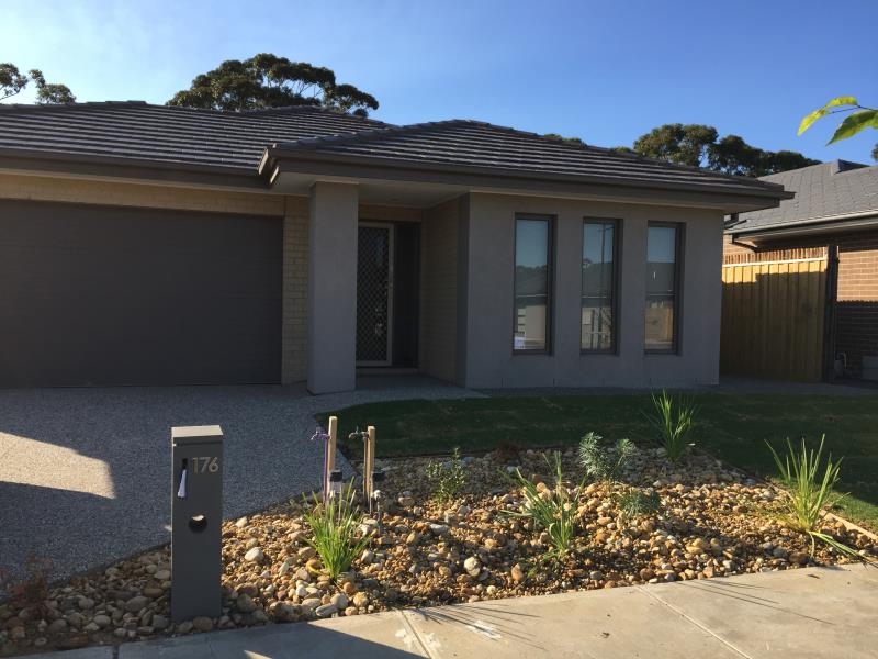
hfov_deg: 61.7
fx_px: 736
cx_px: 439
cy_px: 330
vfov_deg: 48.2
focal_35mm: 29
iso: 32
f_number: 2.2
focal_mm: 4.15
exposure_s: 1/989
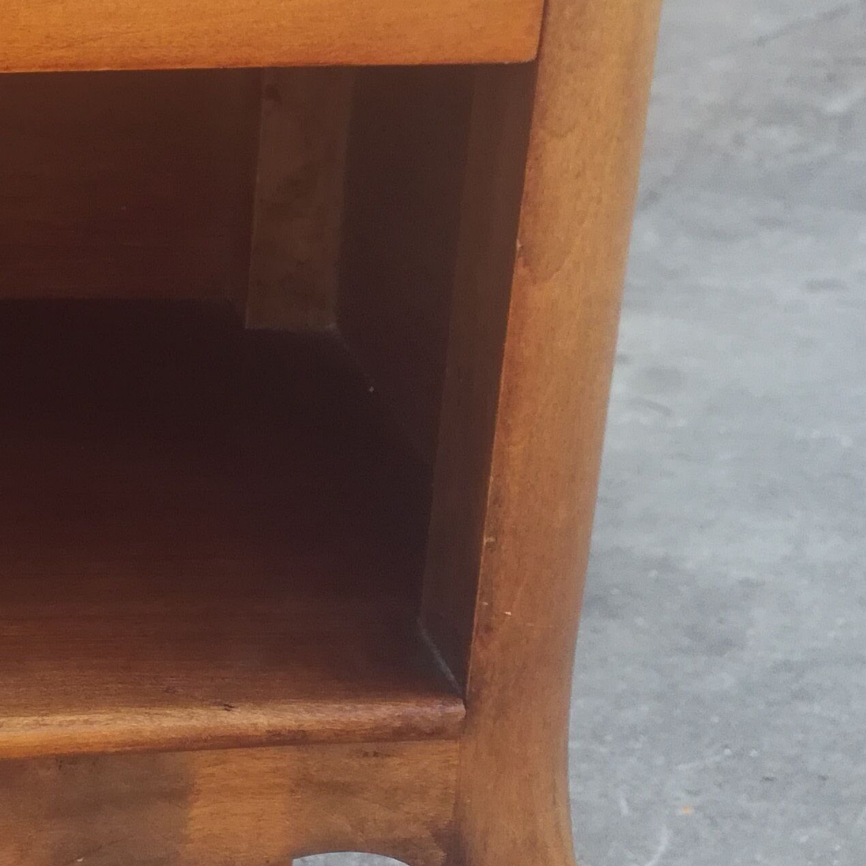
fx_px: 2208
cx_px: -179
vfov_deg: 22.1
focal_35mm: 78
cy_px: 283
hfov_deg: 20.7
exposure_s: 1/100
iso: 64
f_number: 2
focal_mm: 3.79
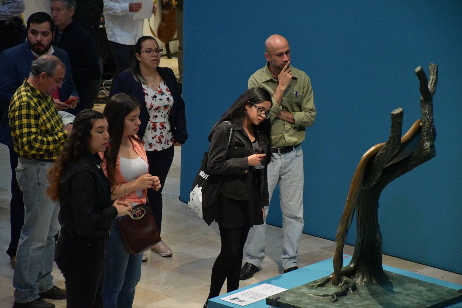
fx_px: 1822
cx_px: 231
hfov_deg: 14.4
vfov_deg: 9.7
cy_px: 154
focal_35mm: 142
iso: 6400
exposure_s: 1/60
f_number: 5.3
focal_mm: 95
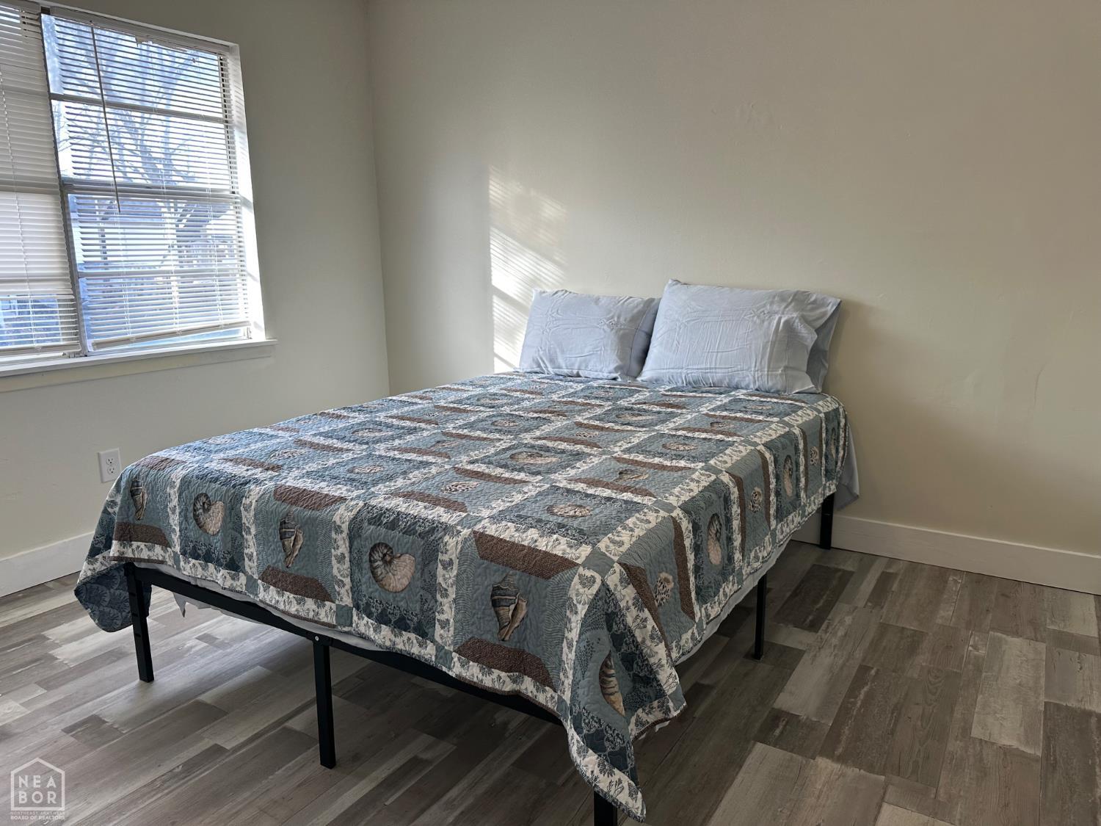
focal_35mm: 24
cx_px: 550
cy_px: 413
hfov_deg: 71.6
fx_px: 763
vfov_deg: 56.8
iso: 100
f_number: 1.78
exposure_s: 1/120
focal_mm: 6.86
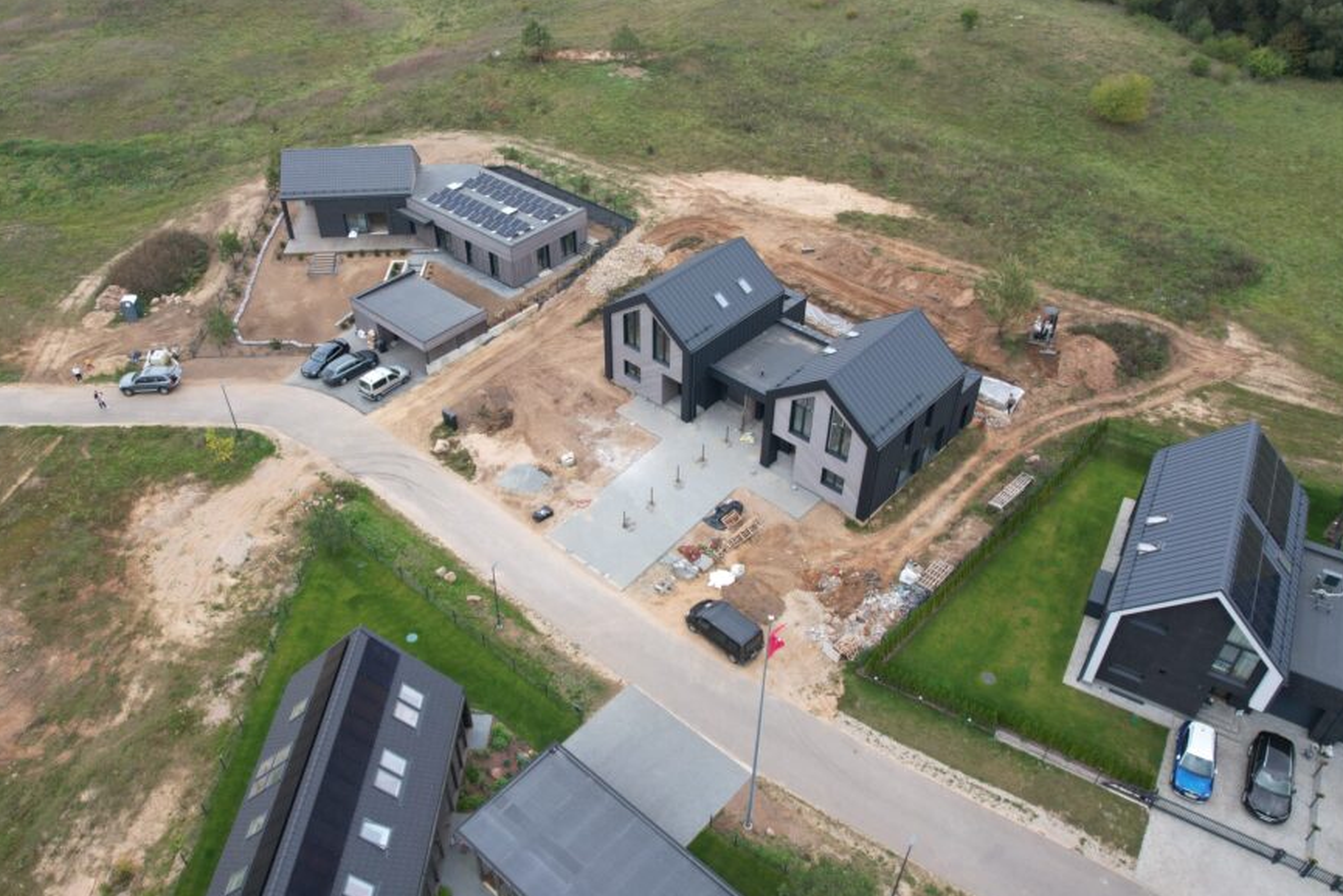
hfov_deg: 69.3
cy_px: 396
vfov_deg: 49.5
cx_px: 616
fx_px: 970
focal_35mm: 26
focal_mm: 8.38
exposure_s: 1/250
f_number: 2.8
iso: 100
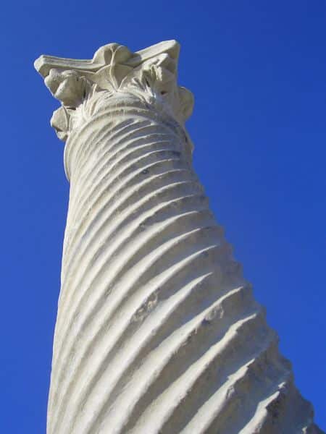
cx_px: 163
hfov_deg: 36.8
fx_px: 490
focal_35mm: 39
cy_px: 217
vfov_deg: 47.9
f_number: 4.8
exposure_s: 1/500
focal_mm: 8
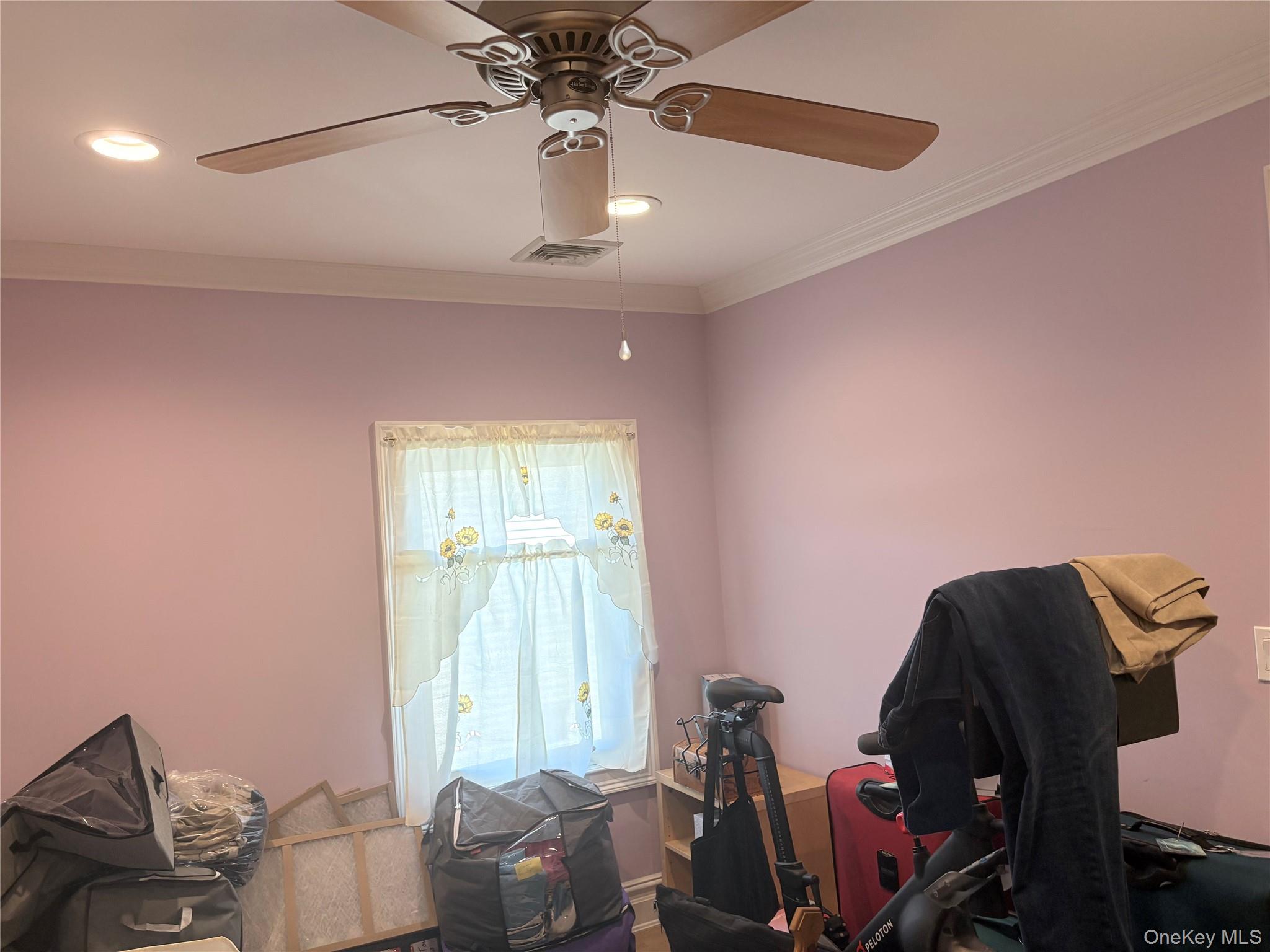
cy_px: 476
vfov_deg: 53.1
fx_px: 954
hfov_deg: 67.3
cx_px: 635
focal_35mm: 26
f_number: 1.6
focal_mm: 5.96
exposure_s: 1/120
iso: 125
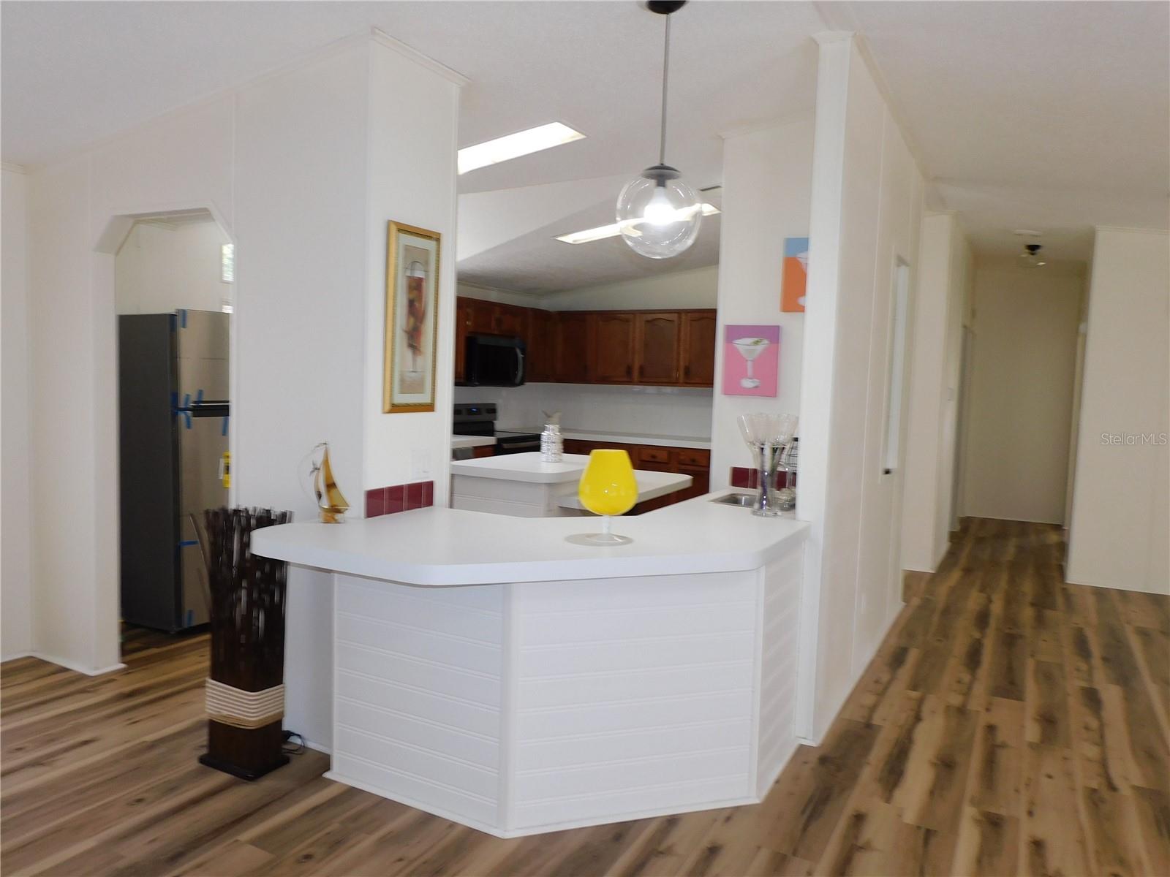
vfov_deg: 56.8
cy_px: 438
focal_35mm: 24
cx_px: 585
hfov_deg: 71.6
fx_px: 811
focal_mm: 4.3
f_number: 3.3
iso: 160
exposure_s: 1/30
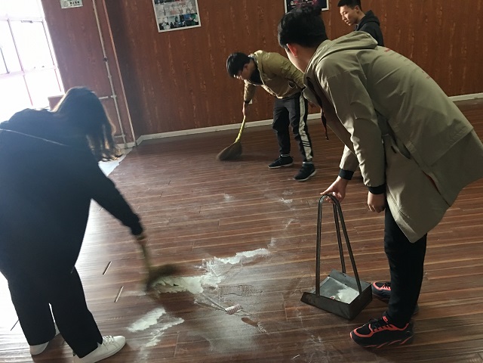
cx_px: 242
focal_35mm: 29
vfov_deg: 48.2
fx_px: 405
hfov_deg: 61.7
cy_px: 182
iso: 125
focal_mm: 4.15
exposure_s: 1/8
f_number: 2.2
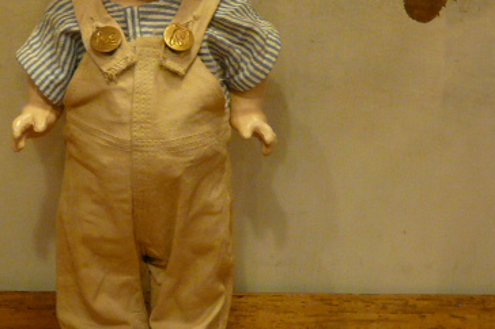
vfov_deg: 11.5
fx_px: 1635
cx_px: 135
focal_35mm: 119
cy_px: 88
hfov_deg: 17.1
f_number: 3.2
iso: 200
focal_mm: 6.7
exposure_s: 1/13
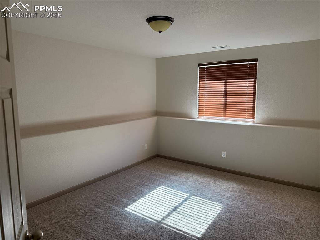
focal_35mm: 24
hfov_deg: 71.6
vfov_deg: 56.8
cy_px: 120
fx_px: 222
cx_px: 160
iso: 200
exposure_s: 1/60
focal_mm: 6.76
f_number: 1.78
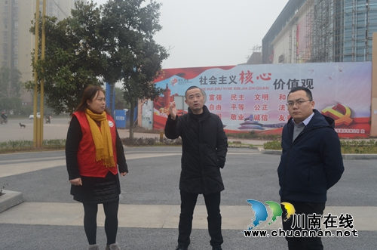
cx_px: 188
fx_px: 376
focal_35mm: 36
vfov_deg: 36.7
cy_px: 125
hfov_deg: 53.2
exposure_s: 1/200
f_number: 6.3
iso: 200
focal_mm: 24
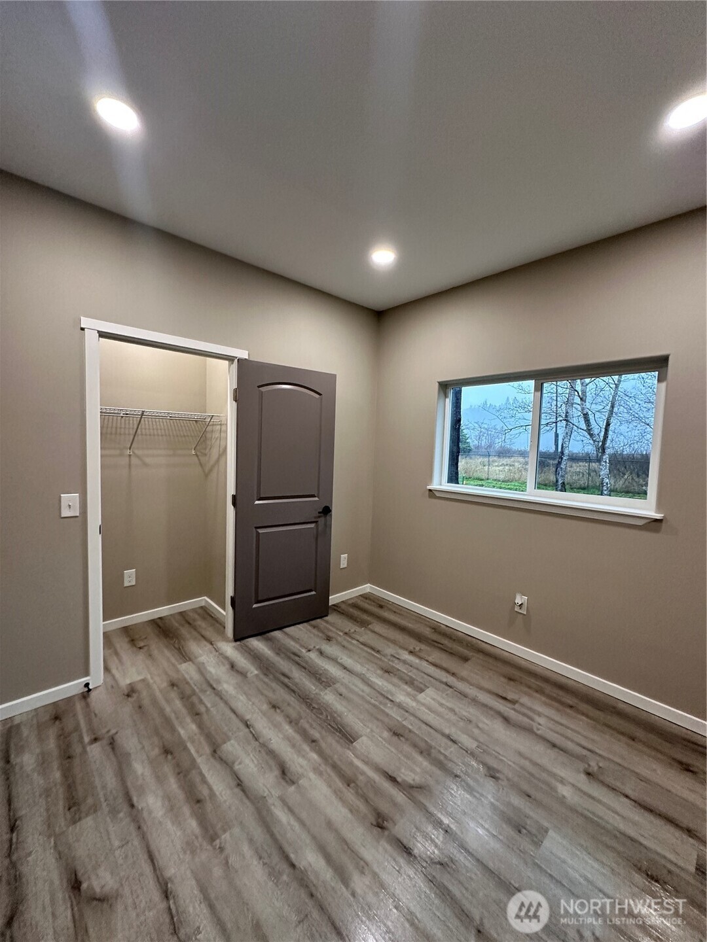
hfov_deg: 85.7
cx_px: 354
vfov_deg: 102.1
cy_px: 471
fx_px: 381
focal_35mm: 14
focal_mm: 2.22
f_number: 2.2
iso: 320
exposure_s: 1/120
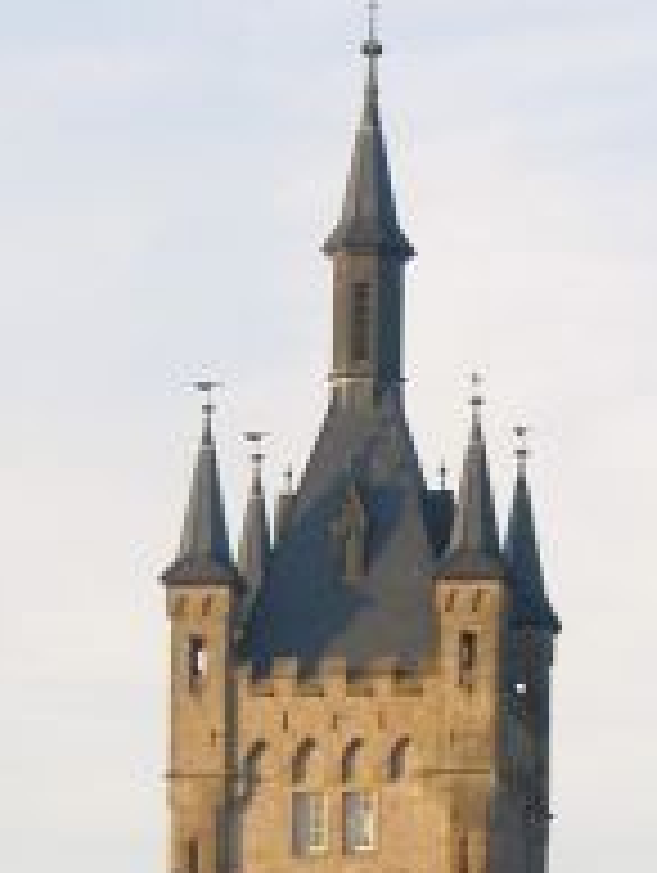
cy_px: 882
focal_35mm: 309
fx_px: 7802
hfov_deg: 4.8
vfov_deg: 6.4
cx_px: 423
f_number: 4
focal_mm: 20.74
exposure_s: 1/171
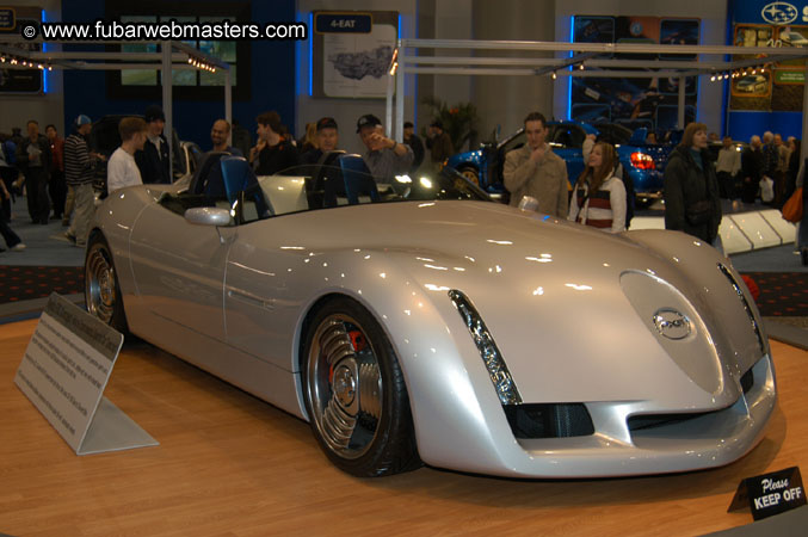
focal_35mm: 45
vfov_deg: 29.8
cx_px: 404
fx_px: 1009
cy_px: 268
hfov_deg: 43.6
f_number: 5
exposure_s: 1/60
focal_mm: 30
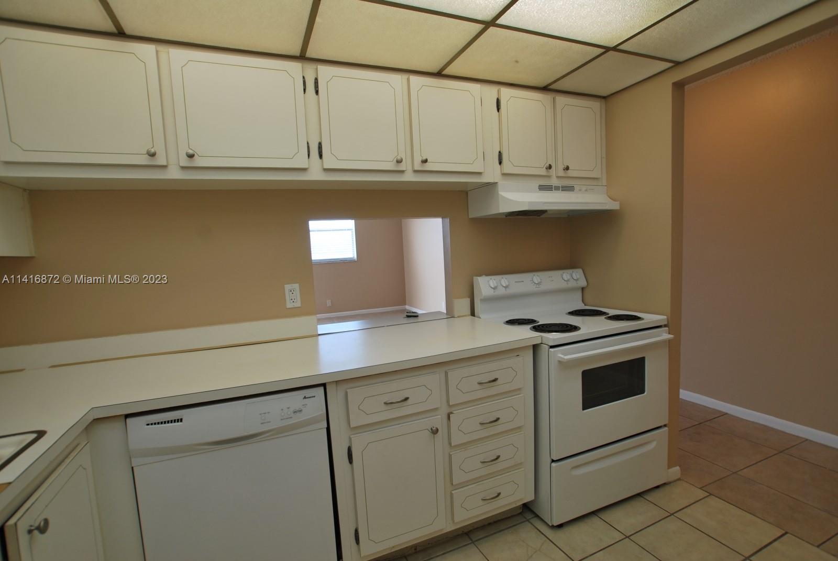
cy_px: 280
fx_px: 385
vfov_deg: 72.2
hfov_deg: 94.9
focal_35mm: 16
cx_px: 419
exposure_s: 1/20
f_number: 5.6
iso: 100
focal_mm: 11
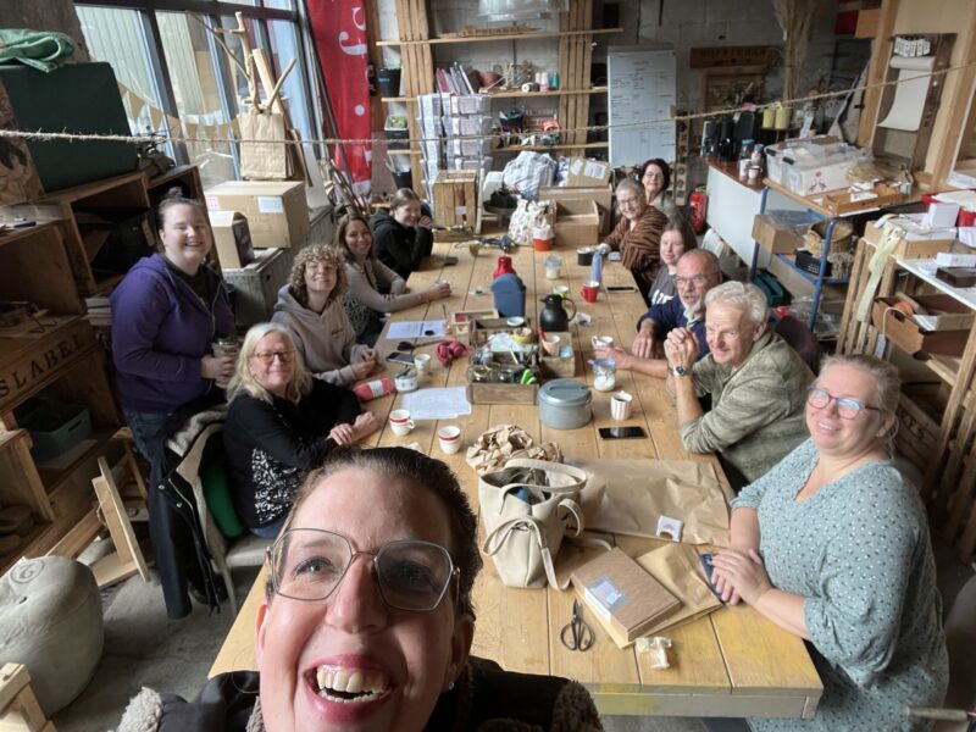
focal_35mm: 23
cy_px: 366
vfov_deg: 58.9
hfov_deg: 73.9
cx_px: 488
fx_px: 648
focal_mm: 2.71
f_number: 2.2
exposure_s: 1/92
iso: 100
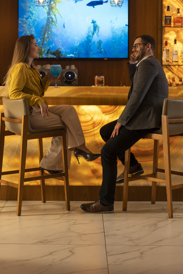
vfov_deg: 23.0
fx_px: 672
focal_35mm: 88
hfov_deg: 15.5
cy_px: 81
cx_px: 76
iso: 250
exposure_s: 1/100
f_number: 3.5
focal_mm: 62
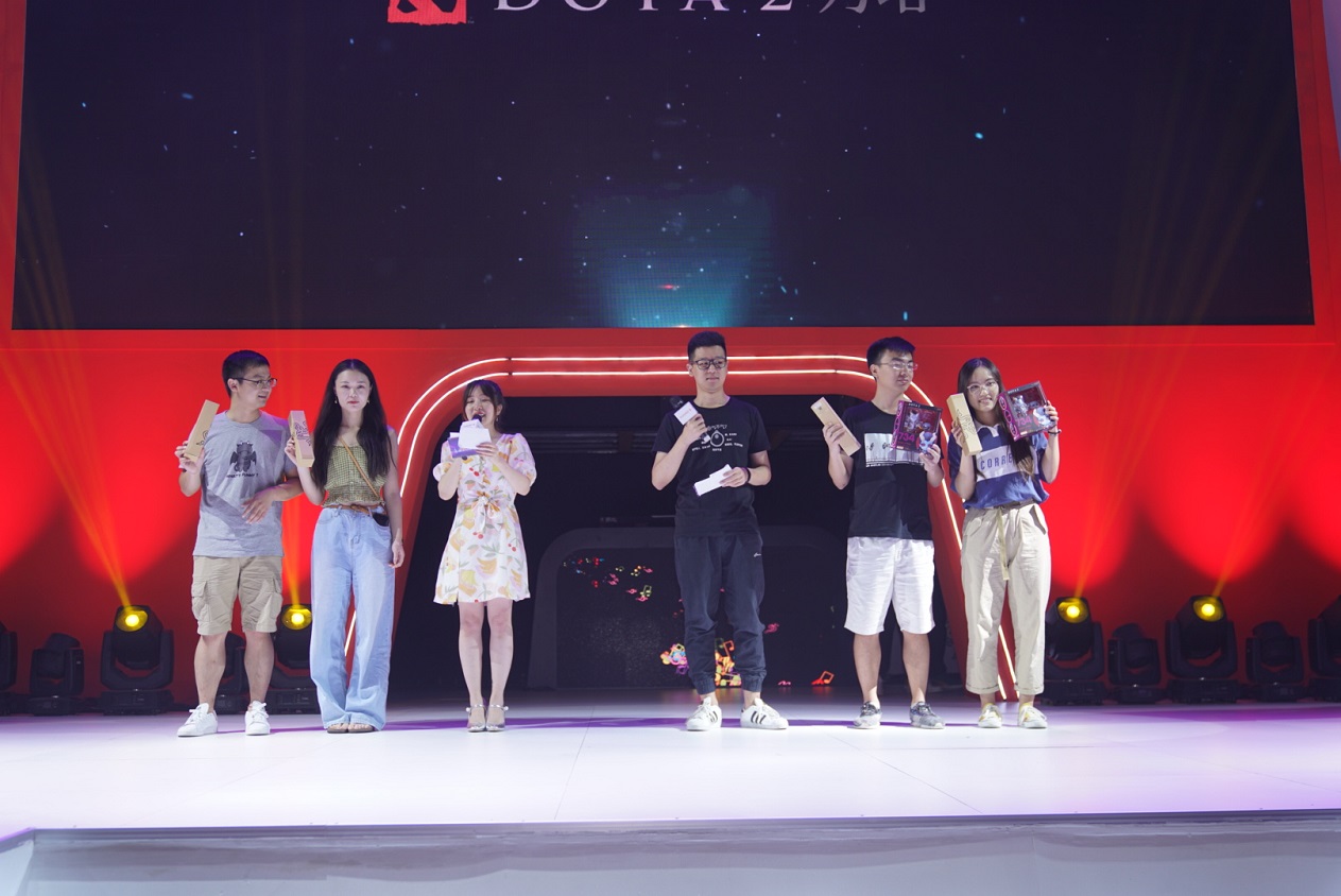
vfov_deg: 36.0
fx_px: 1379
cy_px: 448
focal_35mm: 37
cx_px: 670
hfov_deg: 51.9
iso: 100
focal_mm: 37
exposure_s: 1/100
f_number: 2.8
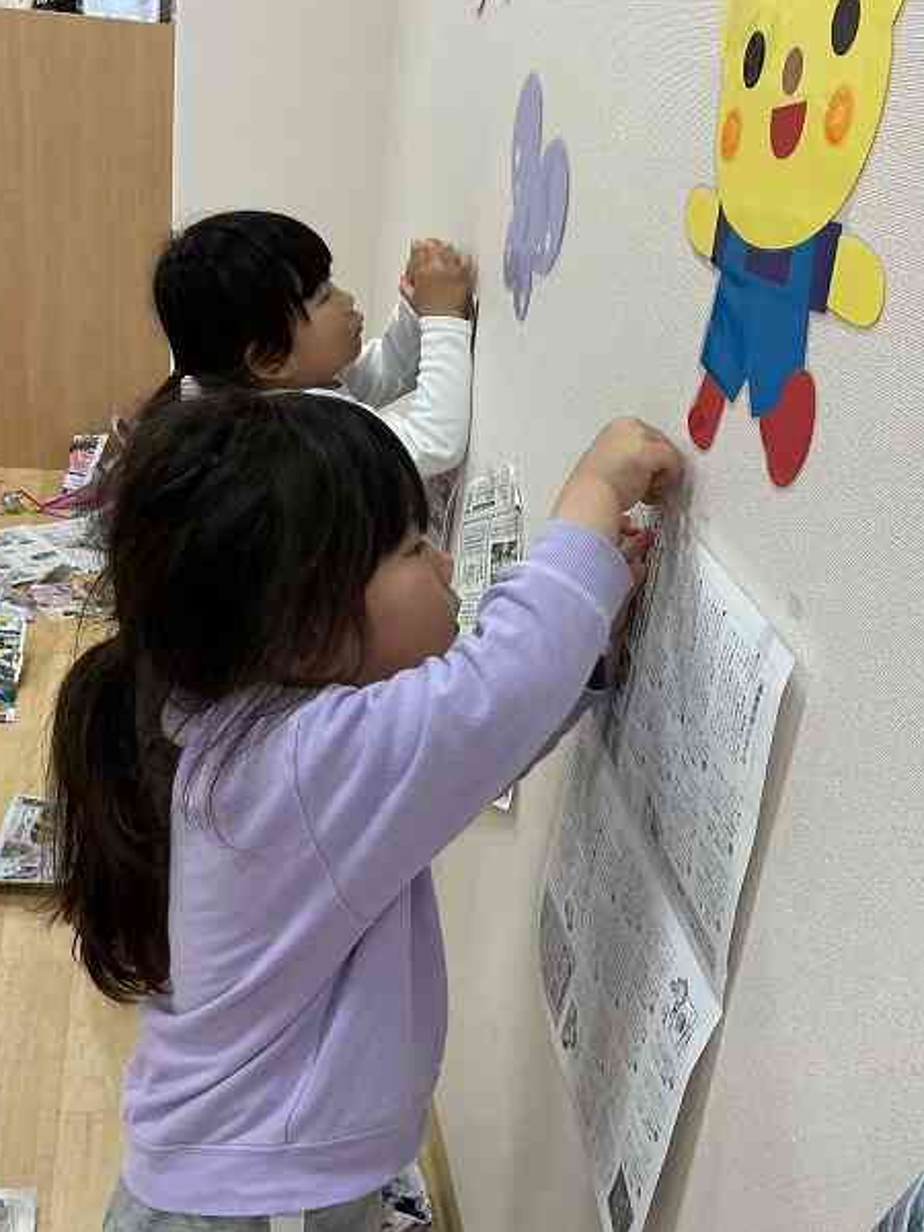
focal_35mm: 39
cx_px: 504
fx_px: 1388
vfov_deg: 47.9
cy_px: 613
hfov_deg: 36.8
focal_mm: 3
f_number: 1.8
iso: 40
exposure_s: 1/120
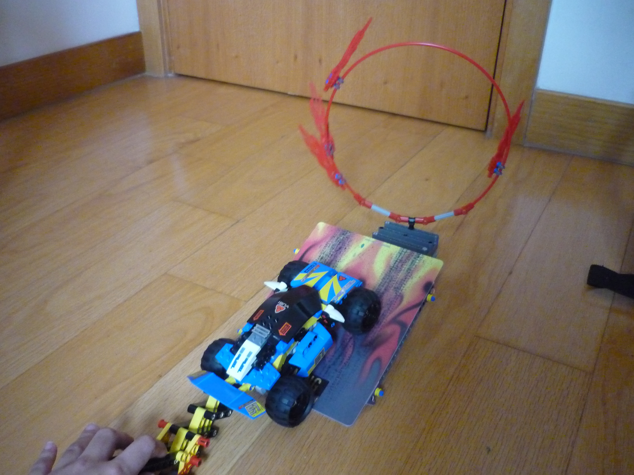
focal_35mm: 33
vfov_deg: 42.9
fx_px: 604
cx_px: 317
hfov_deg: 55.4
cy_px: 238
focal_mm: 5.5
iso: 800
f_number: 2.8
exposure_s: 1/50
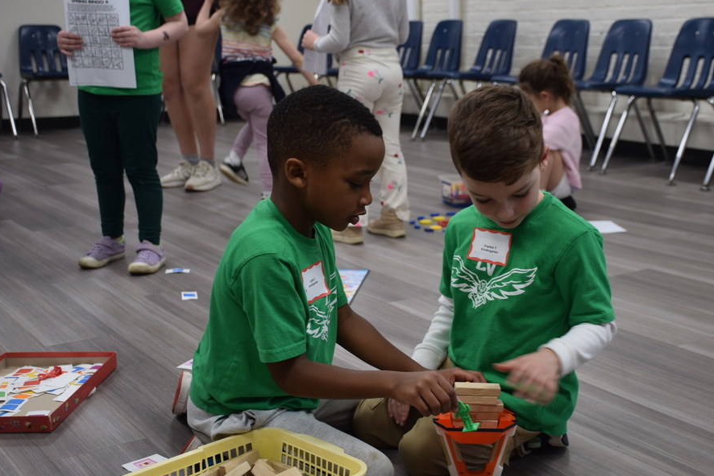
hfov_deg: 38.1
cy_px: 254
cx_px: 404
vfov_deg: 26.0
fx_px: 1031
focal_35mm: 52
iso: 400
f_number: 4
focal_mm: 30
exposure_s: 1/60
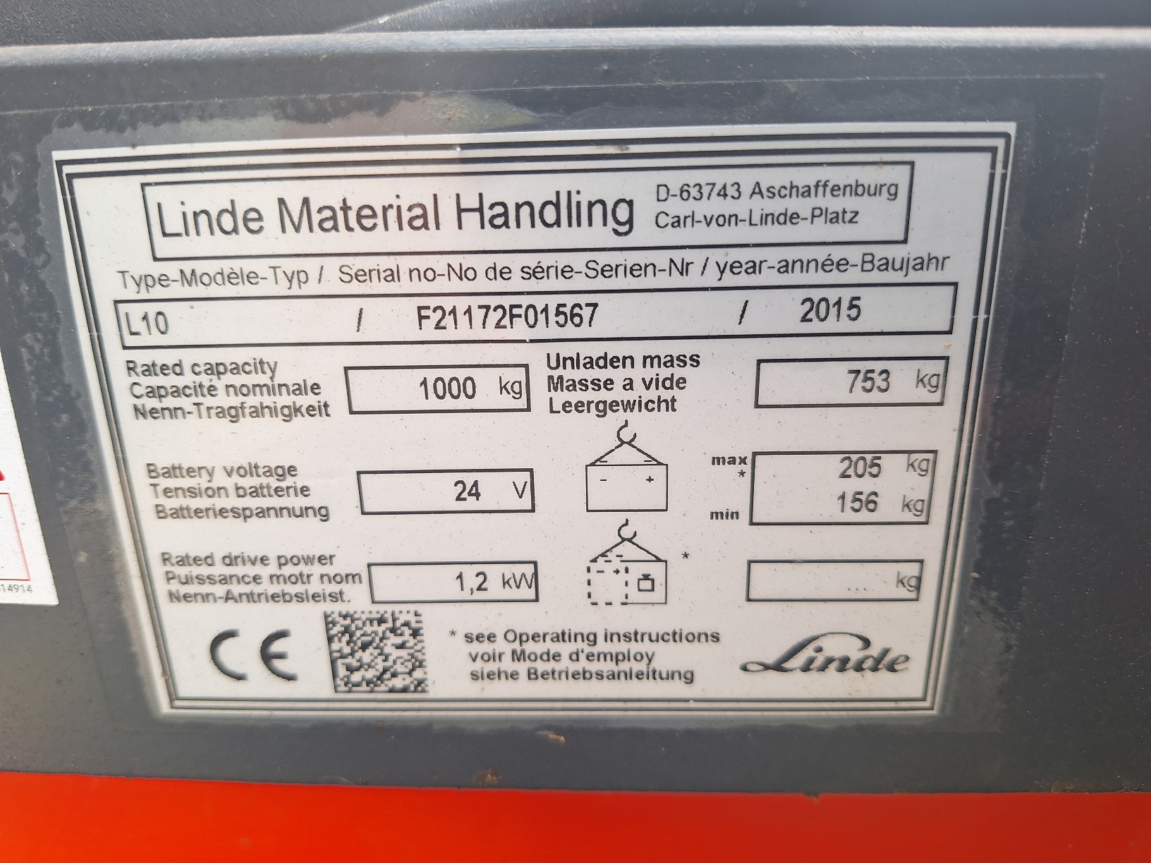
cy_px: 432
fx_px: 765
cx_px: 576
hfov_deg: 73.9
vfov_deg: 58.9
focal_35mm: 23
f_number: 1.8
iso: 64
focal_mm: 5.54
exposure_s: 1/100
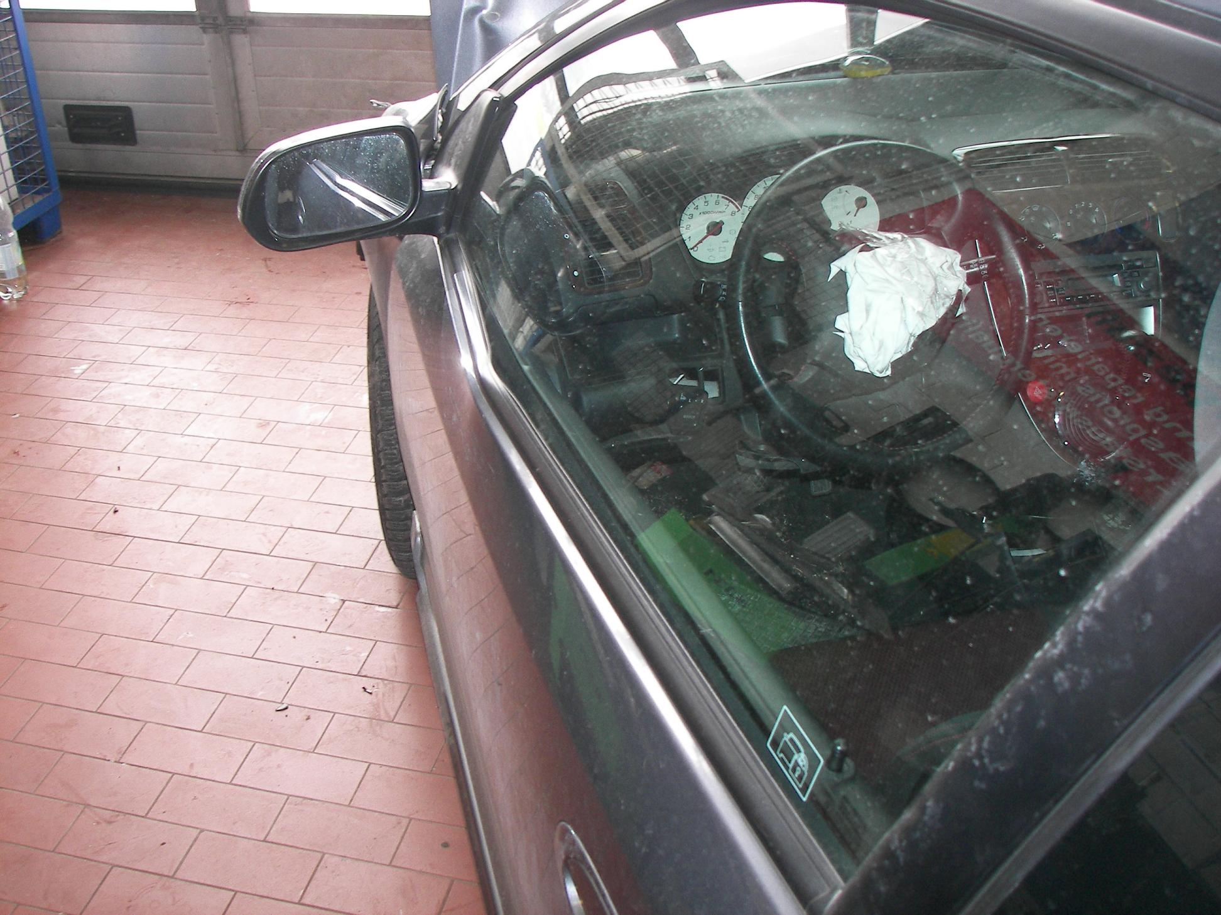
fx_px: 1270
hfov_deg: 51.4
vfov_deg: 39.7
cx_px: 610
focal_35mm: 36
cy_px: 458
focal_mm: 6
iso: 100
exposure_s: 1/30
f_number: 2.8
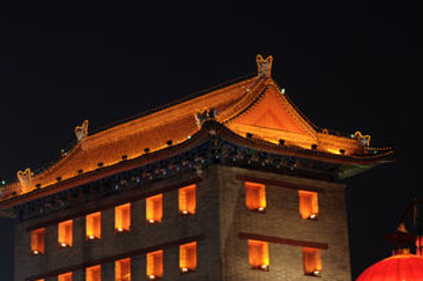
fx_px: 1576
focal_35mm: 134
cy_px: 333
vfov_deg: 10.0
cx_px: 70
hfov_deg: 15.2
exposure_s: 1/25
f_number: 2.2
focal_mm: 35
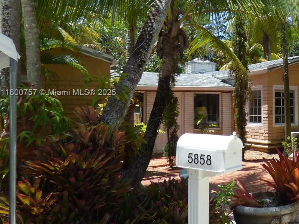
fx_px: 354
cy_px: 93
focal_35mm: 41
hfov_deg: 40.1
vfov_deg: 35.1
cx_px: 300
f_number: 2.8
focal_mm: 3.58
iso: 100
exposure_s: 1/1000
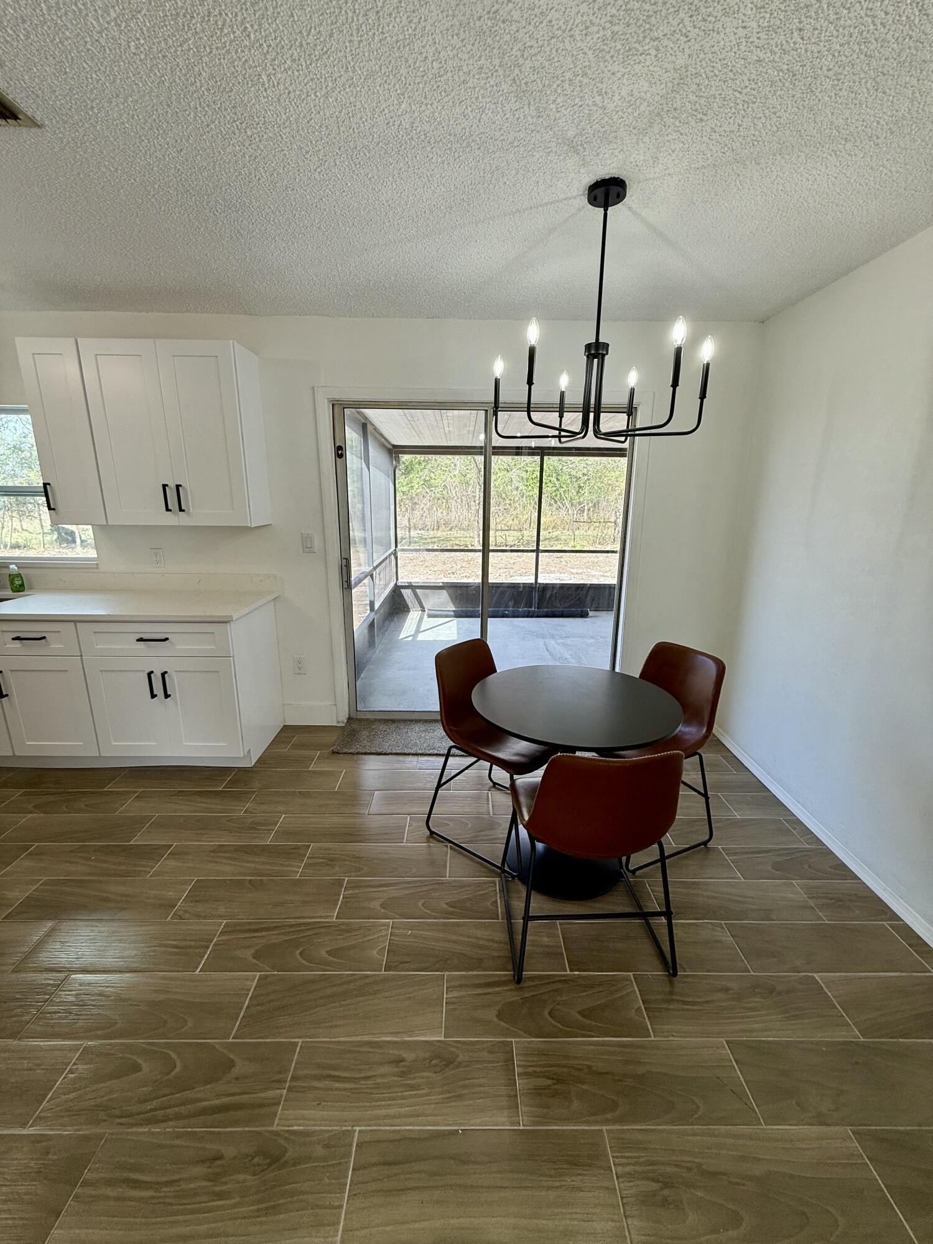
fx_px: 503
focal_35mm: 14
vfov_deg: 102.1
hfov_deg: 85.7
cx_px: 466
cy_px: 622
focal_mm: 2.22
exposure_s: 1/151
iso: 50
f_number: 2.2
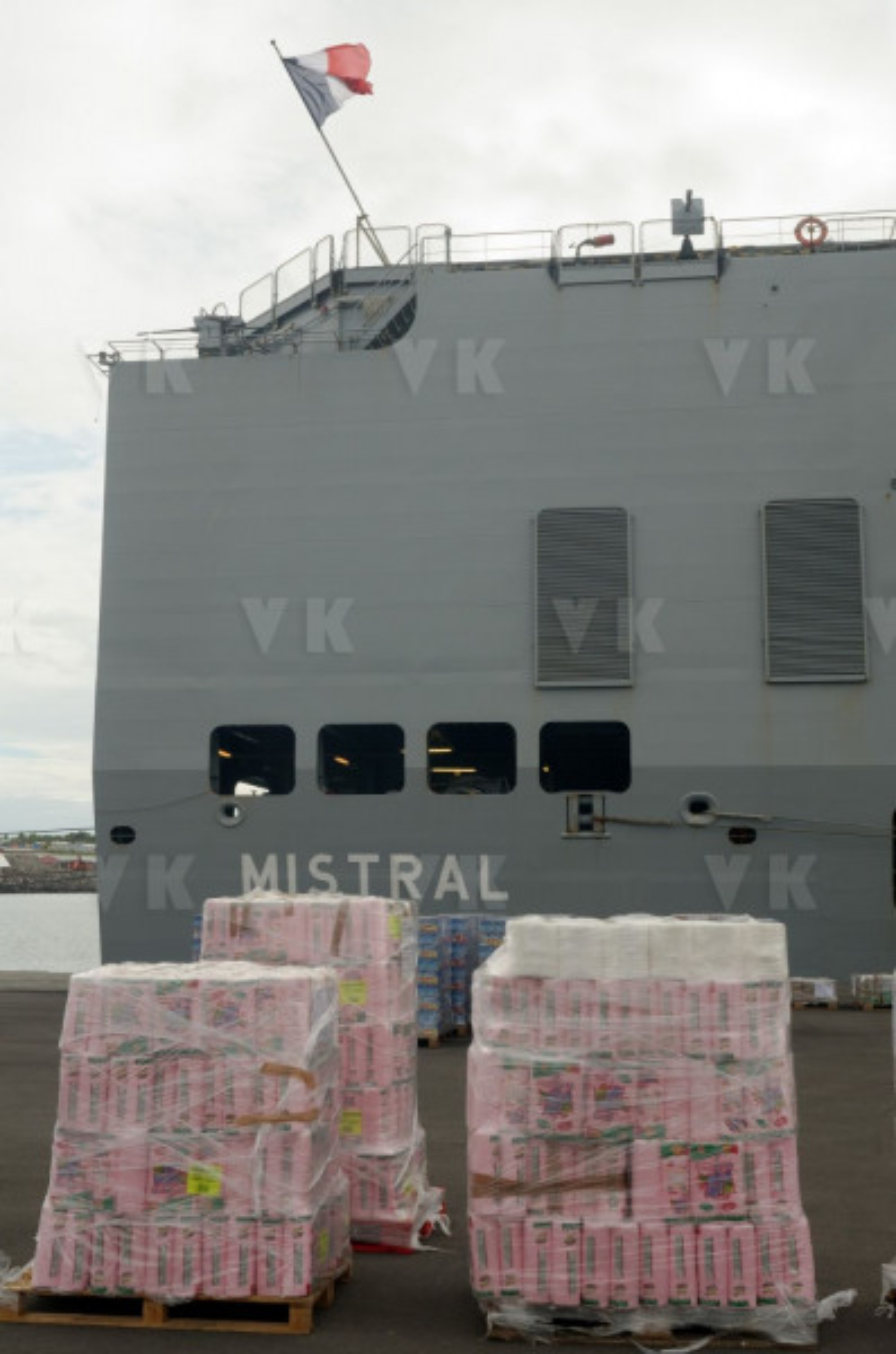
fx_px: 1351
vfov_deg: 53.2
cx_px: 448
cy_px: 677
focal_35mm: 36
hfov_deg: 36.7
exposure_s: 1/320
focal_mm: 24
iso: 250
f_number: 8
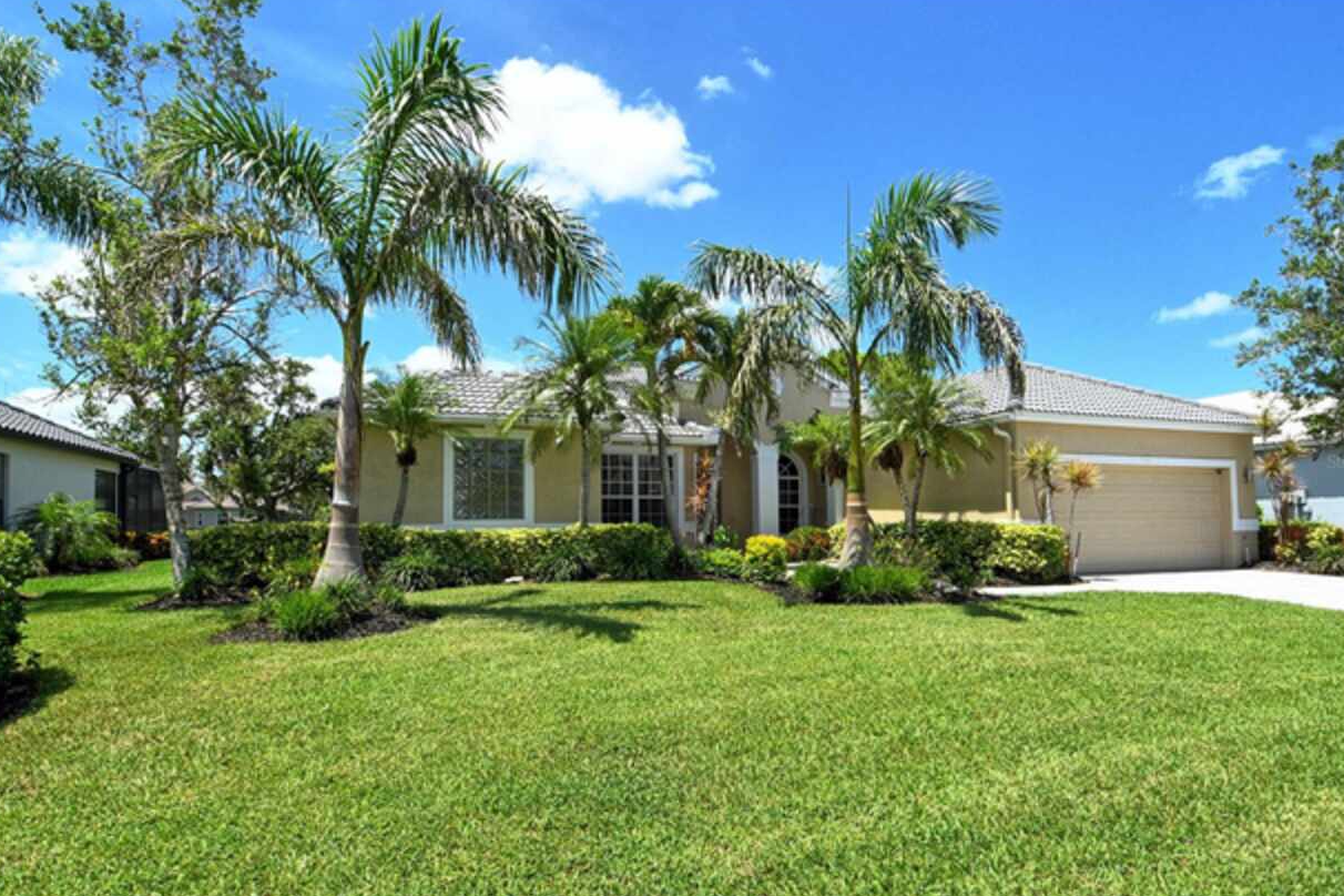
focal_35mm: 19
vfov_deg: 64.5
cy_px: 461
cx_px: 696
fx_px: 709
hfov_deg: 86.9
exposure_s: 1/250
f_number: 18
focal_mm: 12
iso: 640
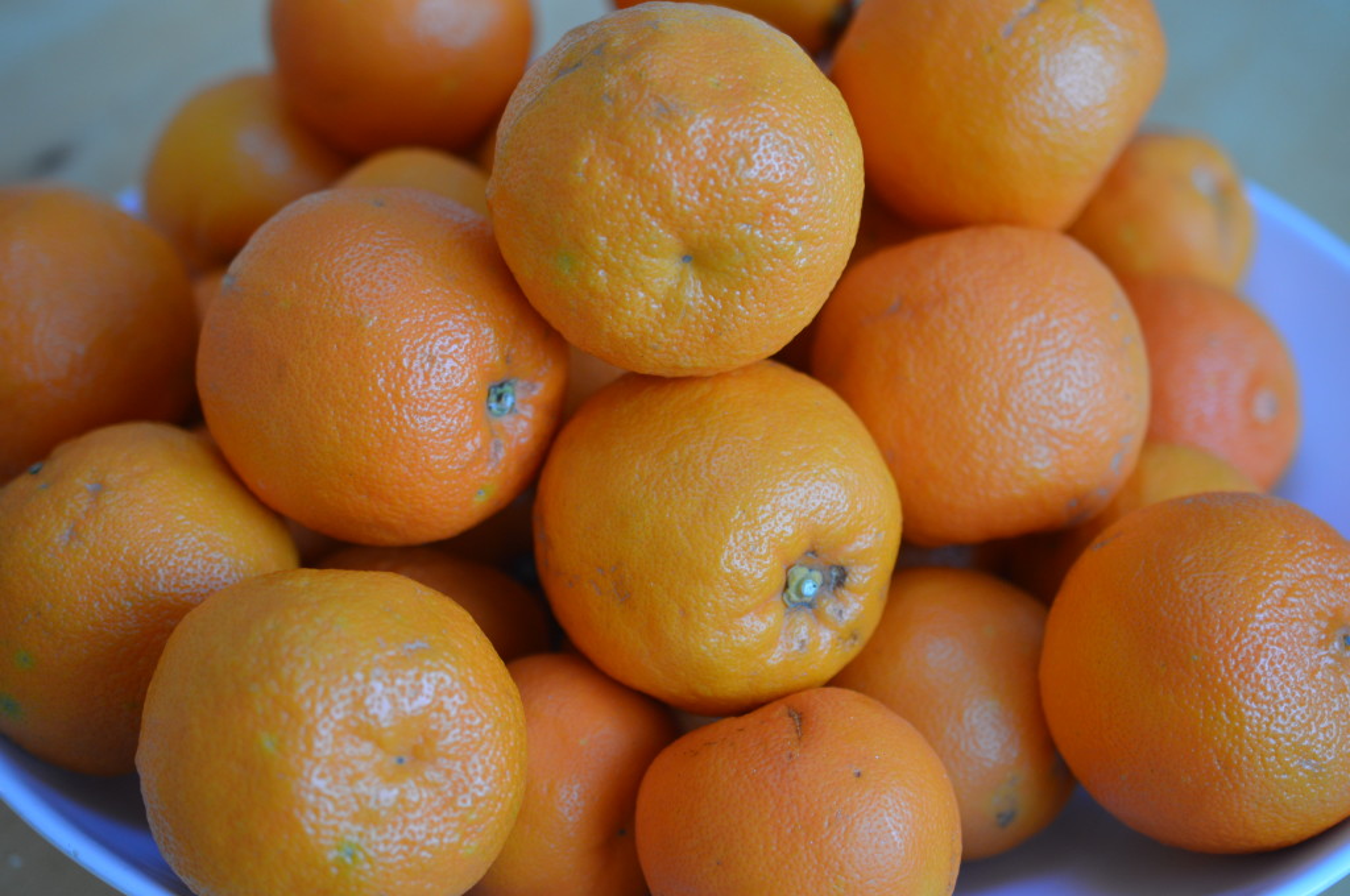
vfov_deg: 22.6
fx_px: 2247
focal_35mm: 60
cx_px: 675
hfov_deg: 33.4
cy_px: 448
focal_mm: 40
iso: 500
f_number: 3
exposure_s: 1/60
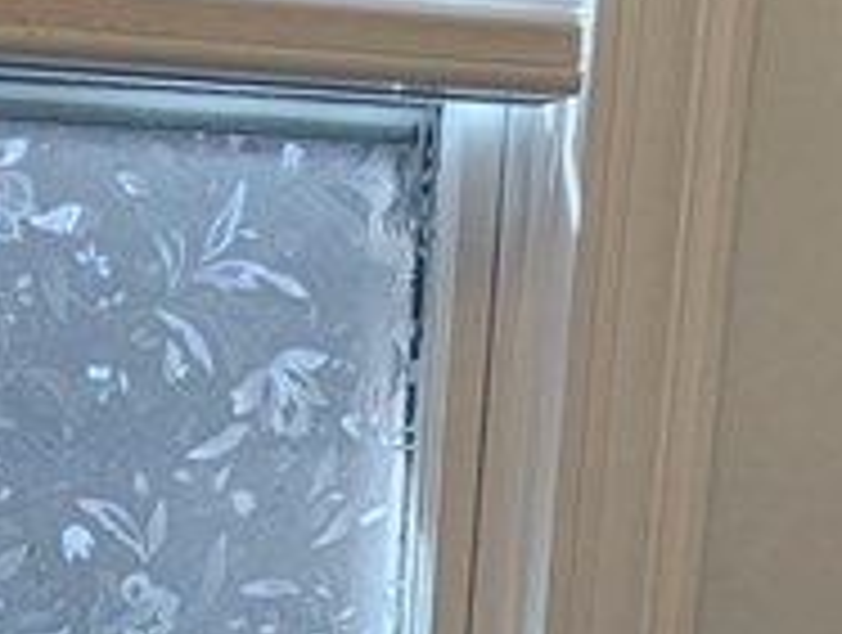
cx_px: -230
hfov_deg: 24.2
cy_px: 1043
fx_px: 1730
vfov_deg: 17.8
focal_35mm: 71
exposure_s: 1/60
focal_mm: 2.2
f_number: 2.2
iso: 80
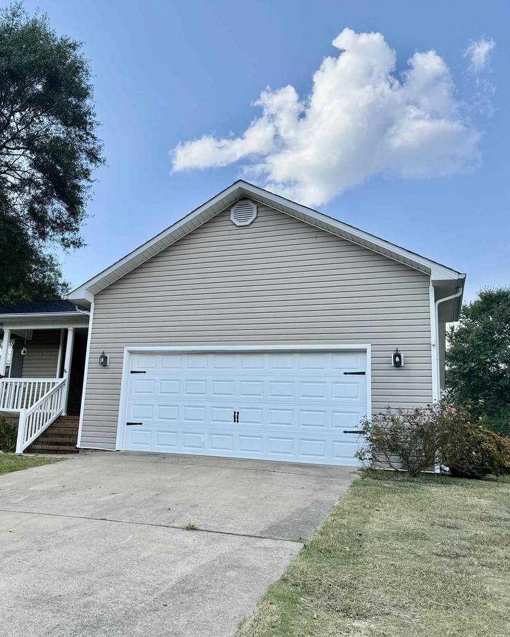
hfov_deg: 44.7
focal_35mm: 32
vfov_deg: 55.7
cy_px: 322
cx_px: 148
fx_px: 604
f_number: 1.78
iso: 100
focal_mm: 6.76
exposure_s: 1/3021
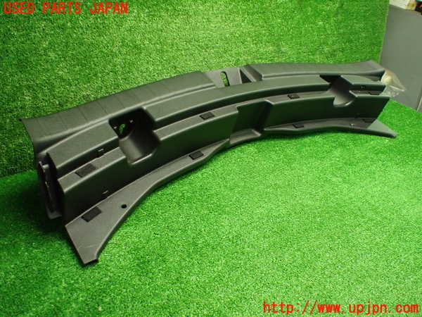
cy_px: 158
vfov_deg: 46.8
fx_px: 366
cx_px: 211
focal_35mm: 30
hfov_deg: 60.0
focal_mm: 5.4
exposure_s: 1/100
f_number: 2.3
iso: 800
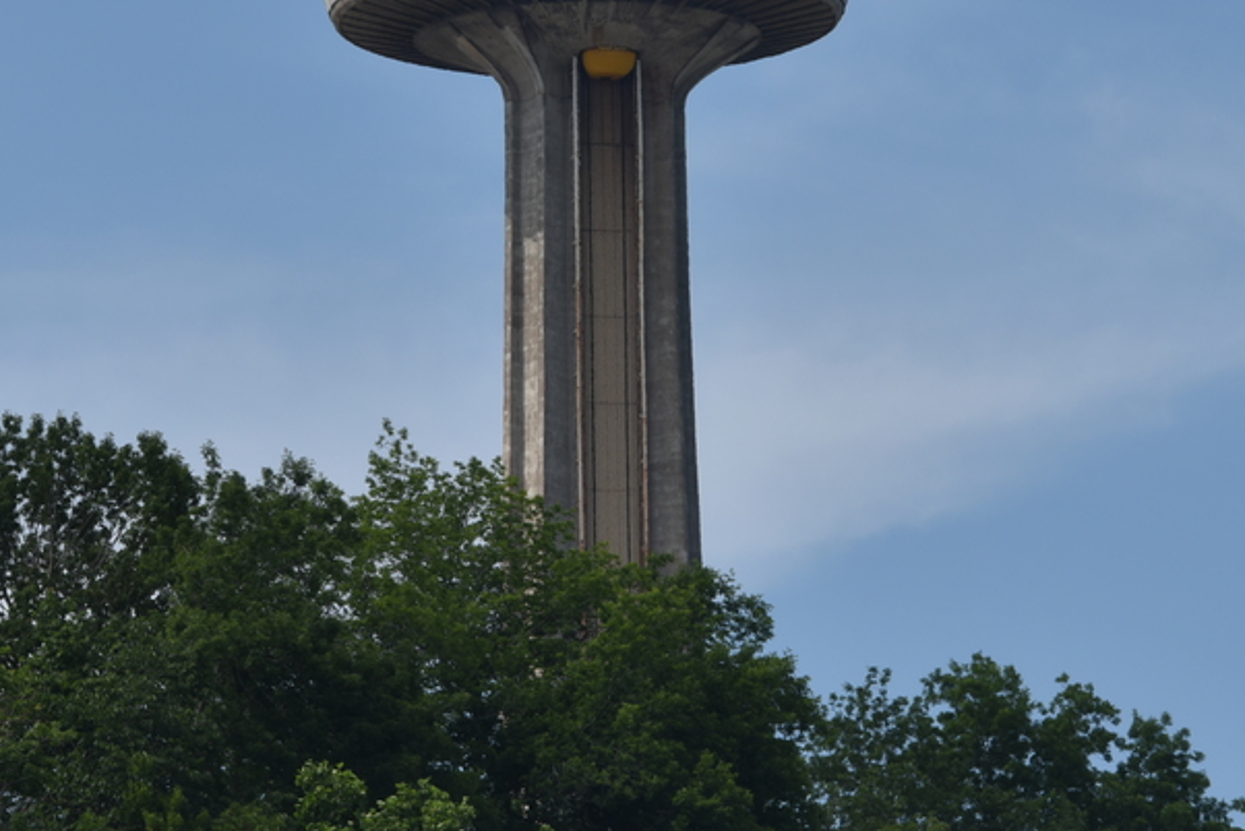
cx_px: 676
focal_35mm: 340
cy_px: -43
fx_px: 11763
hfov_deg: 6.1
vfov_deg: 4.0
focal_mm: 160
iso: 100
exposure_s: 1/320
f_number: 9
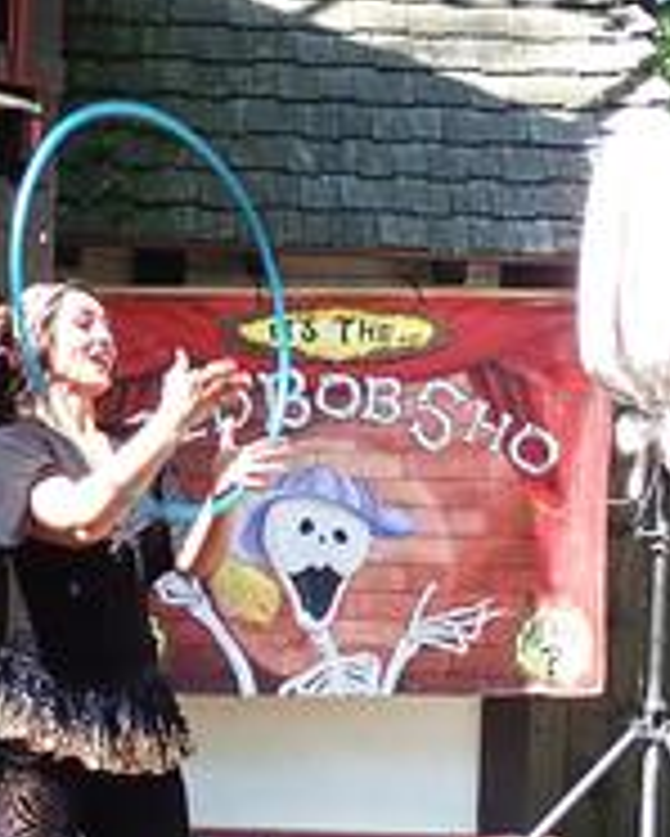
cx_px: 184
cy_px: 731
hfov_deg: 13.6
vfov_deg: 16.8
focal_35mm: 113
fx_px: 2799
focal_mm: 7.9
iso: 100
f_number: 4
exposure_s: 1/80
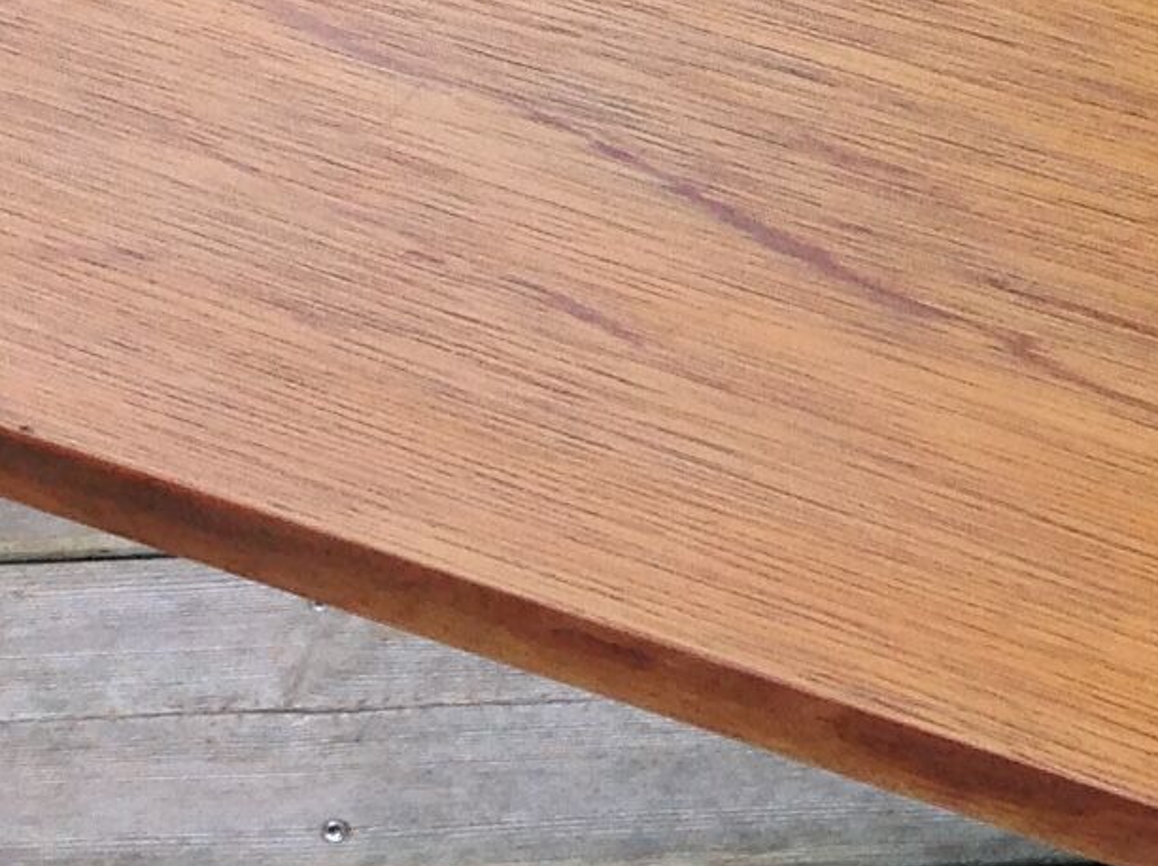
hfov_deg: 12.7
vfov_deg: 10.0
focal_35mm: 148
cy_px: 783
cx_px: 1719
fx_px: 4944
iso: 50
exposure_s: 1/165
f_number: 2.4
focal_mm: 4.28
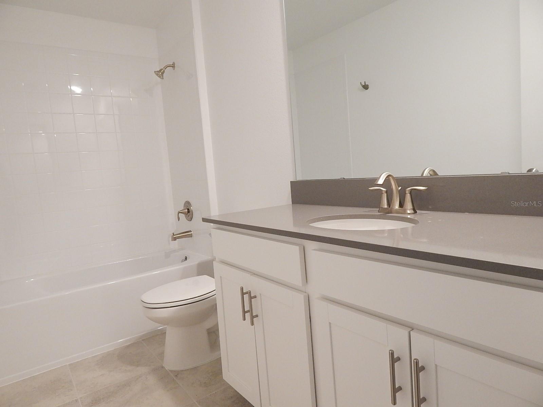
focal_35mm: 23
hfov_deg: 73.9
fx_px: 361
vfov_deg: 58.9
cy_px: 204
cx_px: 272
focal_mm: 4
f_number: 3
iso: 400
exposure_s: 1/25
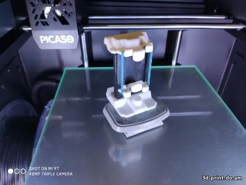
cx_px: 123
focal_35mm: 26
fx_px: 185
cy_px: 92
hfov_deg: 67.3
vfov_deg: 53.1
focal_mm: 4.77
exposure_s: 1/33
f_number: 1.75
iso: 216
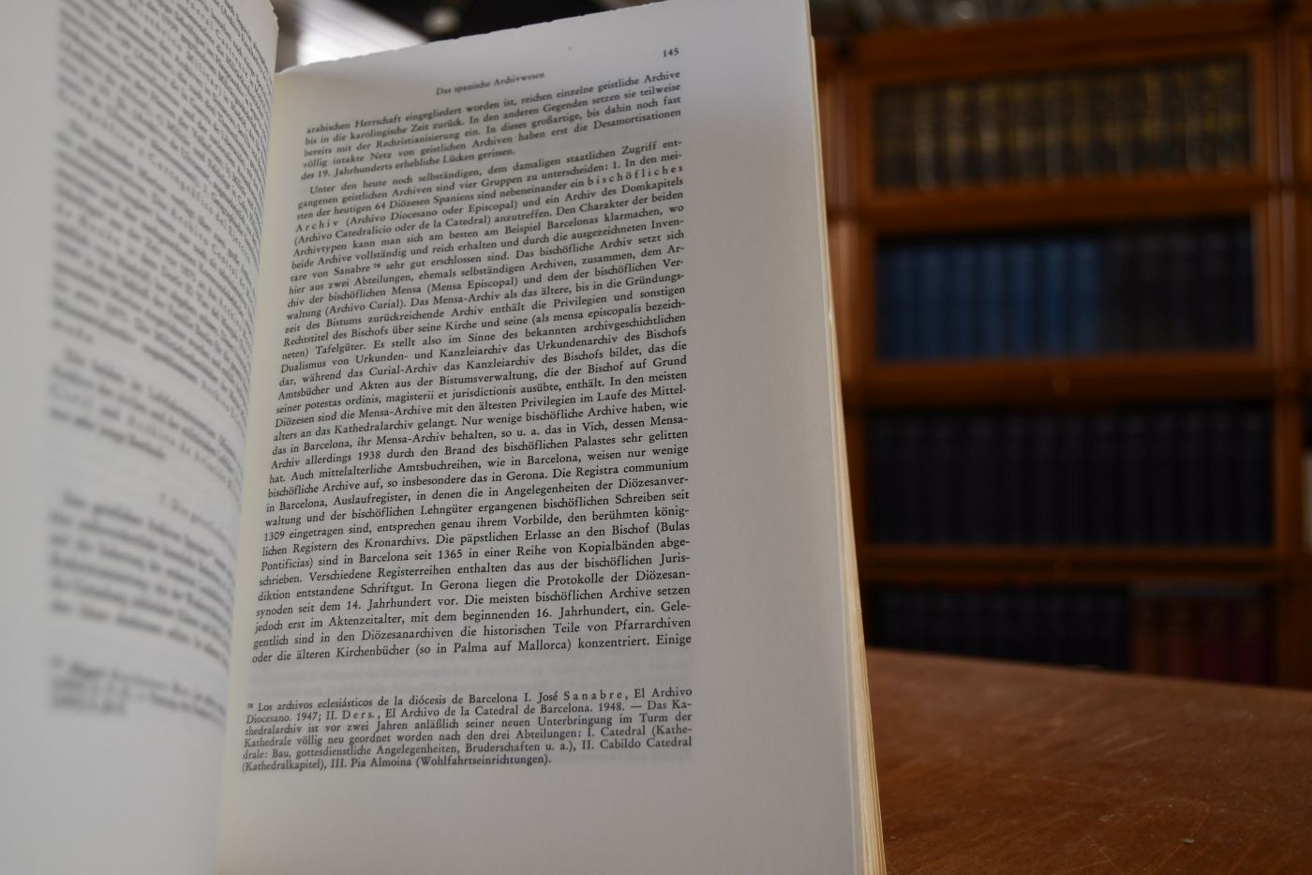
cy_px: 438
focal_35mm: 36
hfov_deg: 53.1
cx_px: 656
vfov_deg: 36.9
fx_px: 1312
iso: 450
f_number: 3.8
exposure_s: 1/250
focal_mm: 24
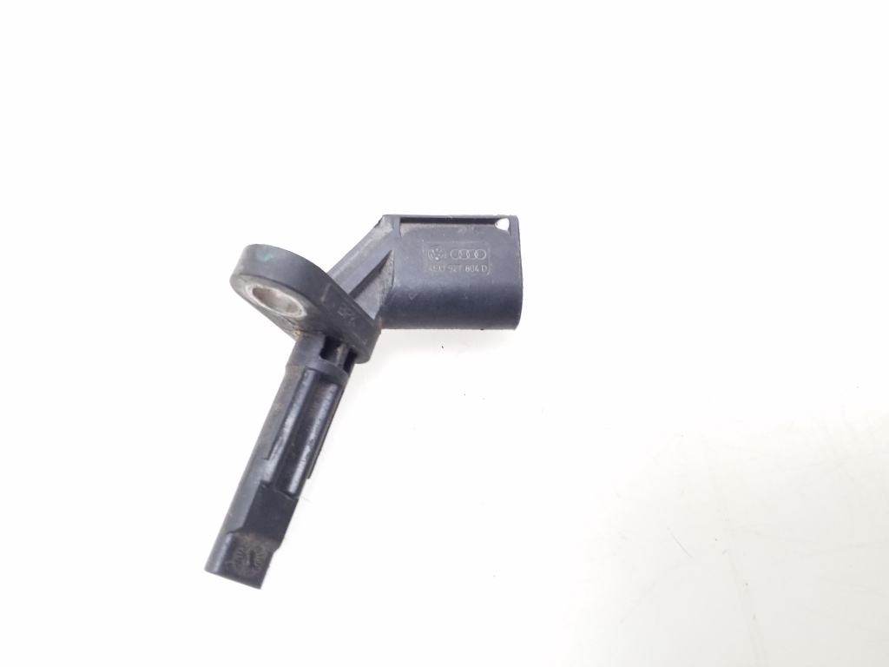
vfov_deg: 51.4
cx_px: 444
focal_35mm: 27
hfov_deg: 65.3
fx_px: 693
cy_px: 334
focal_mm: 3.6
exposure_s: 1/25
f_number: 1.9
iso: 200
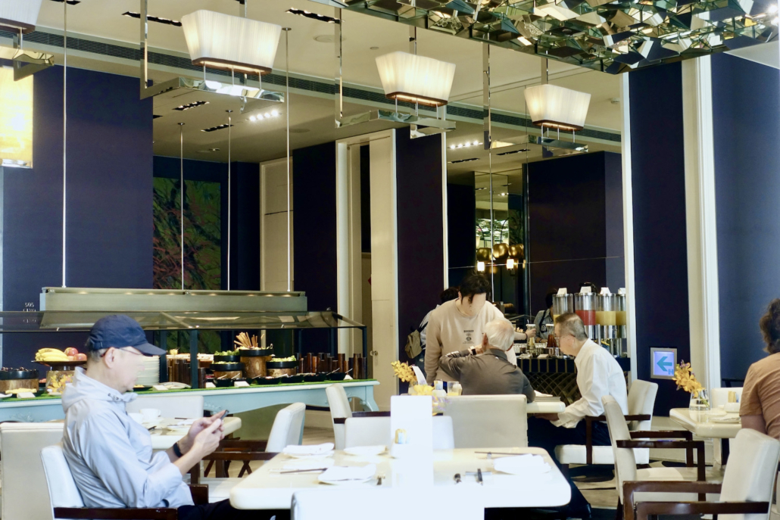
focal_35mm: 51
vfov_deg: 26.5
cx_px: 390
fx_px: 1105
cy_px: 260
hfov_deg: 38.9
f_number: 2.8
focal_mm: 18.7
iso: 500
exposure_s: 1/60
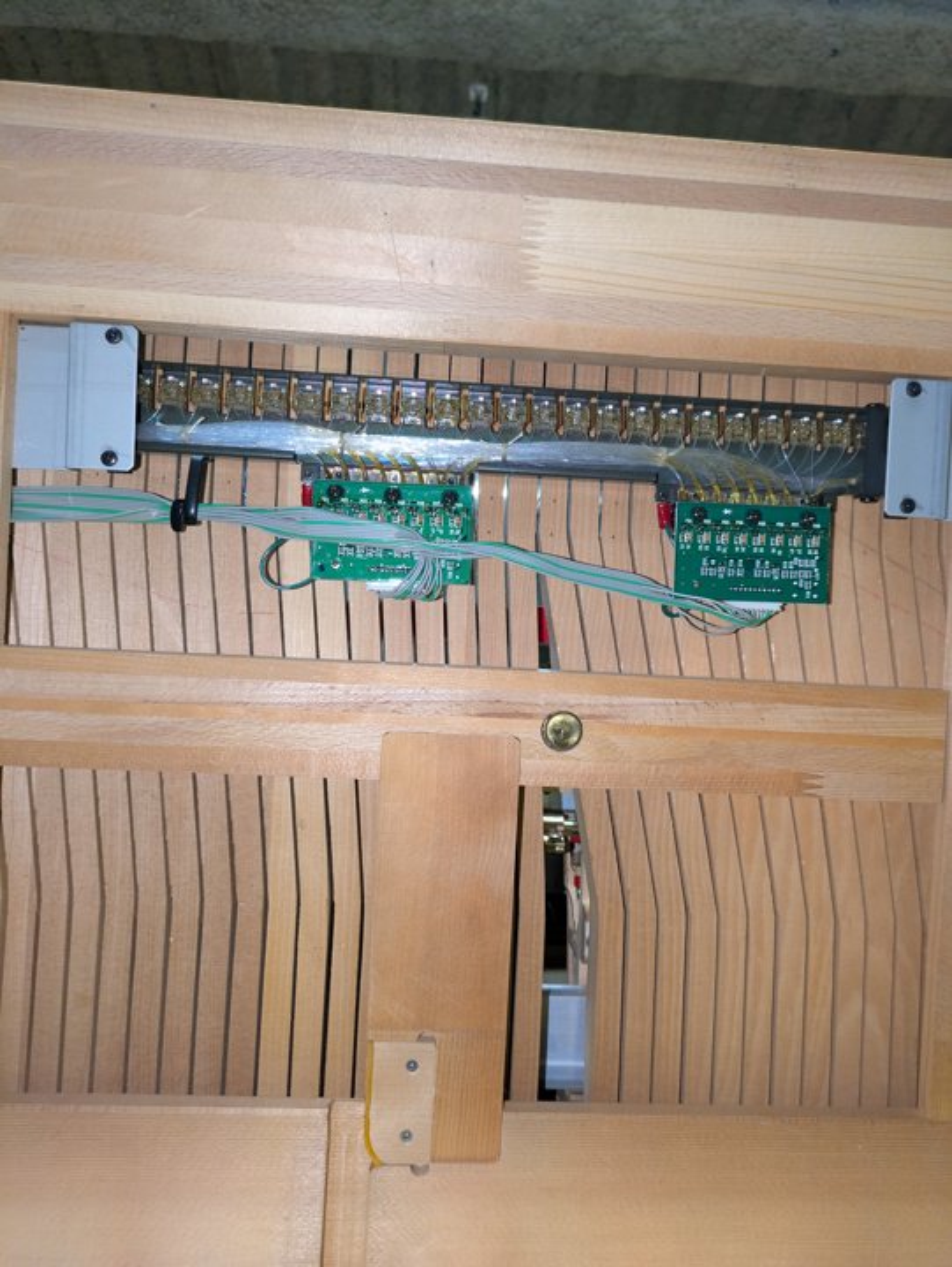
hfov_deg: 54.9
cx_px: 476
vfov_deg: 69.4
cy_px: 634
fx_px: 916
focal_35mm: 25
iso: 510
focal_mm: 5.43
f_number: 1.89
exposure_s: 1/120
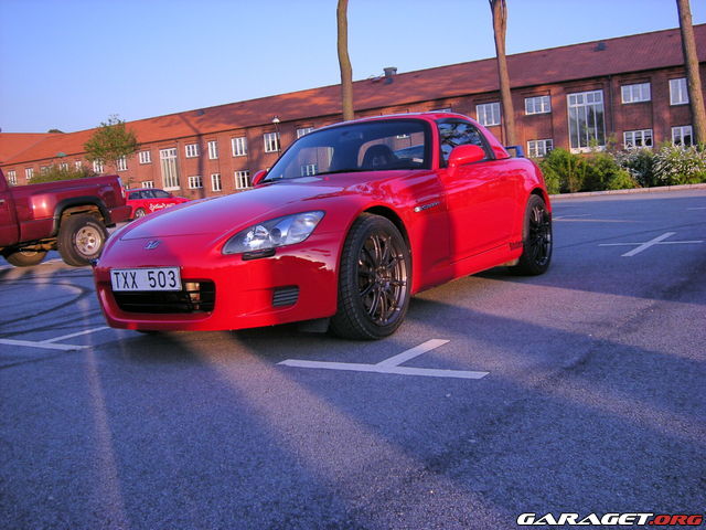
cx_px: 353
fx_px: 775
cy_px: 265
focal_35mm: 38
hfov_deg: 49.0
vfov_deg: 37.7
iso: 64
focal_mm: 6.3
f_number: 3.2
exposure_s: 1/256
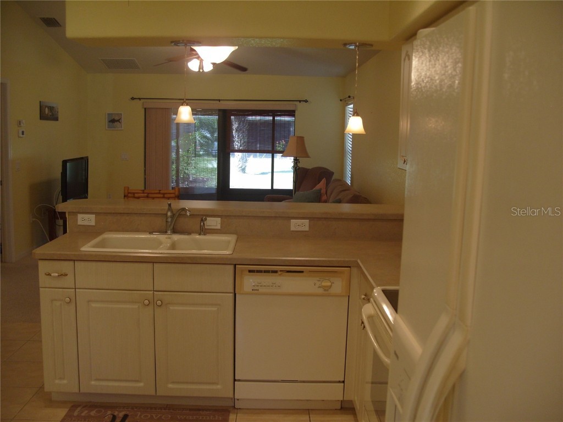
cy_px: 211
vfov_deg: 40.7
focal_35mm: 35
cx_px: 282
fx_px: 569
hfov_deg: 52.6
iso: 100
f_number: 2.8
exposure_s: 1/45
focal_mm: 7.8
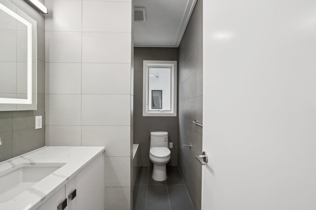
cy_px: 105
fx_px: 140
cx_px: 158
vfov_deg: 73.7
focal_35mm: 16
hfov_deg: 96.7
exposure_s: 1/60
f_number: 8
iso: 400
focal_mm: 16
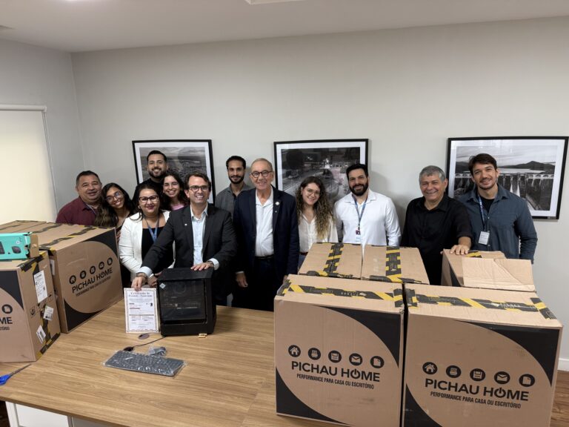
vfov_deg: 56.8
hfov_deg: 71.6
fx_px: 394
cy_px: 214
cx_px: 284
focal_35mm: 24
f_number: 1.78
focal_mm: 6.76
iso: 160
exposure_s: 1/60
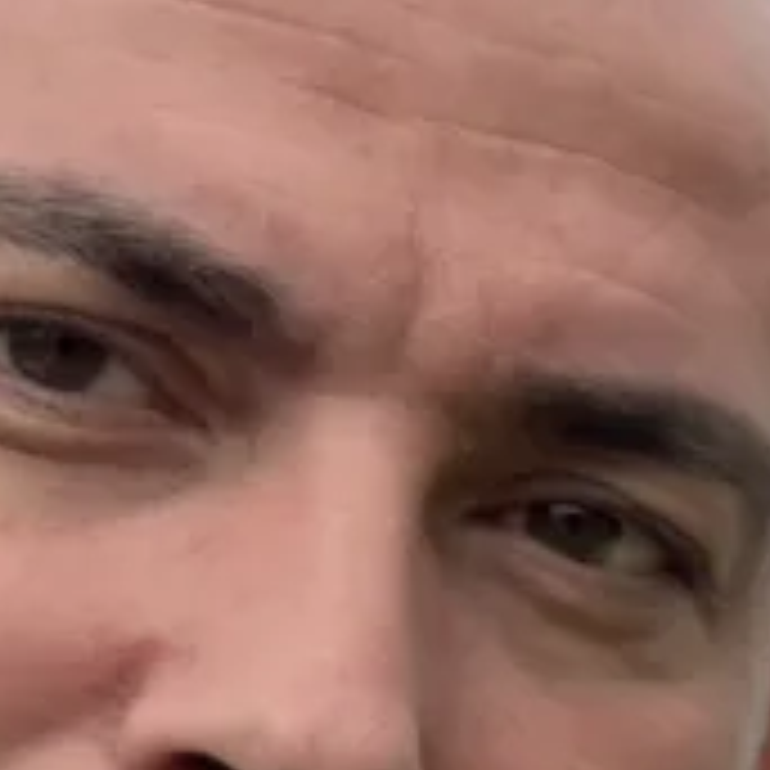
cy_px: 1150
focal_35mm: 169
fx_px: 4253
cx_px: 1792
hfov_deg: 9.3
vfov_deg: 10.0
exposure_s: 1/611
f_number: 2.2
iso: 20
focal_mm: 2.87
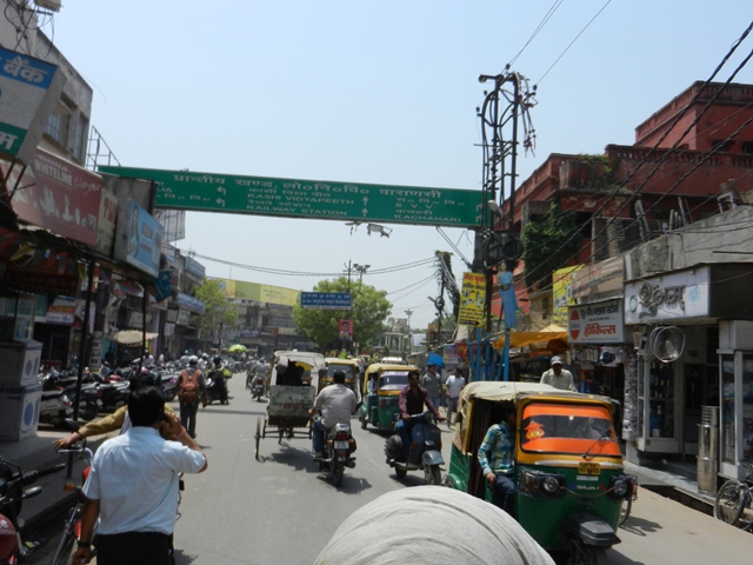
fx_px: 631
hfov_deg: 61.7
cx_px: 376
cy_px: 282
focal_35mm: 29
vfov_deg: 48.2
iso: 160
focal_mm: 5.1
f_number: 3.6
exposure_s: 1/1600
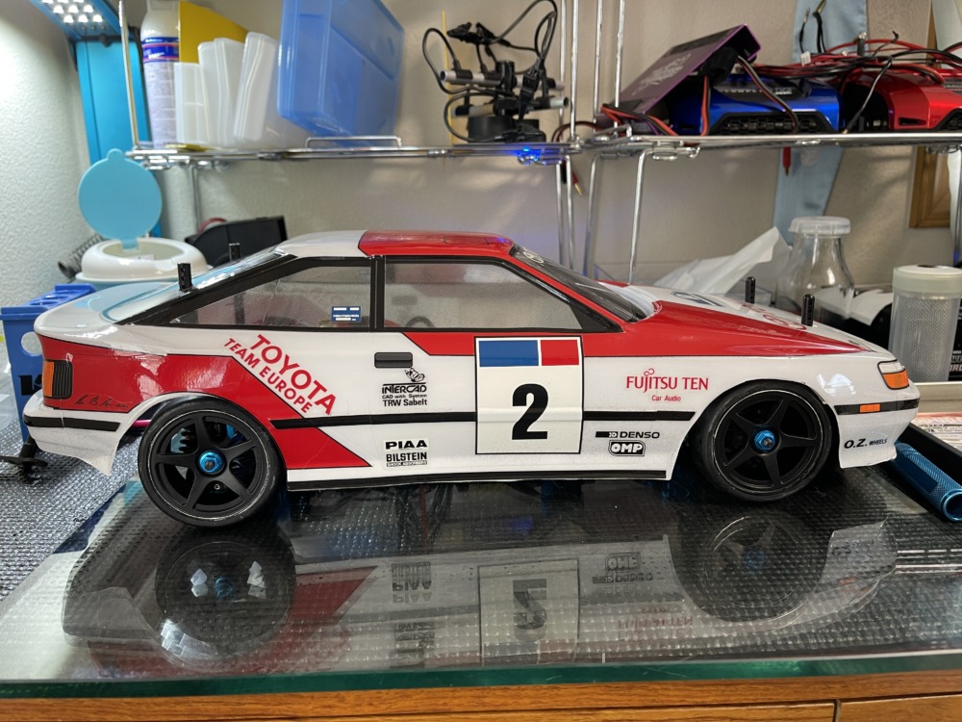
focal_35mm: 25
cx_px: 481
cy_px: 361
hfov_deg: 69.4
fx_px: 695
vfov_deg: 54.9
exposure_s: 1/50
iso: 80
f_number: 1.6
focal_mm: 5.1
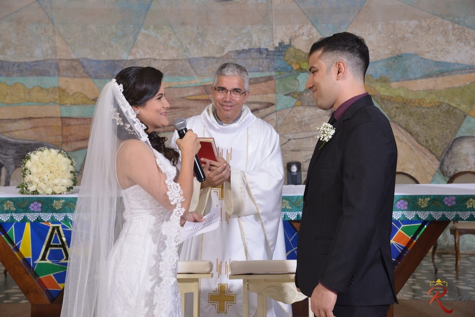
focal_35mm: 70
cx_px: 238
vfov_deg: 19.5
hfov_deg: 28.8
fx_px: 924
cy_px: 158
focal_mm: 70
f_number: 9
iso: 1600
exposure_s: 1/100
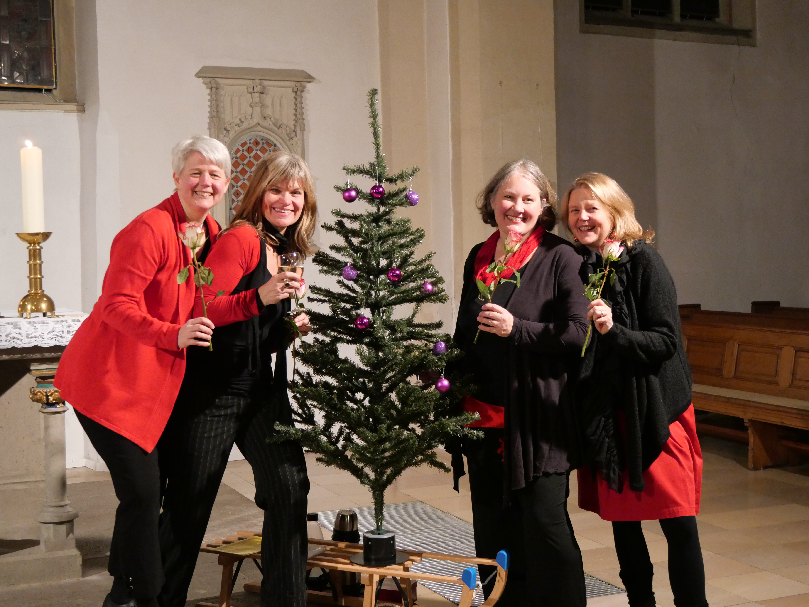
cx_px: 404
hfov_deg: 36.8
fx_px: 1215
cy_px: 304
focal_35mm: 52
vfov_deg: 28.0
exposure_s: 1/60
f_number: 4.2
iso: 3200
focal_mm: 26
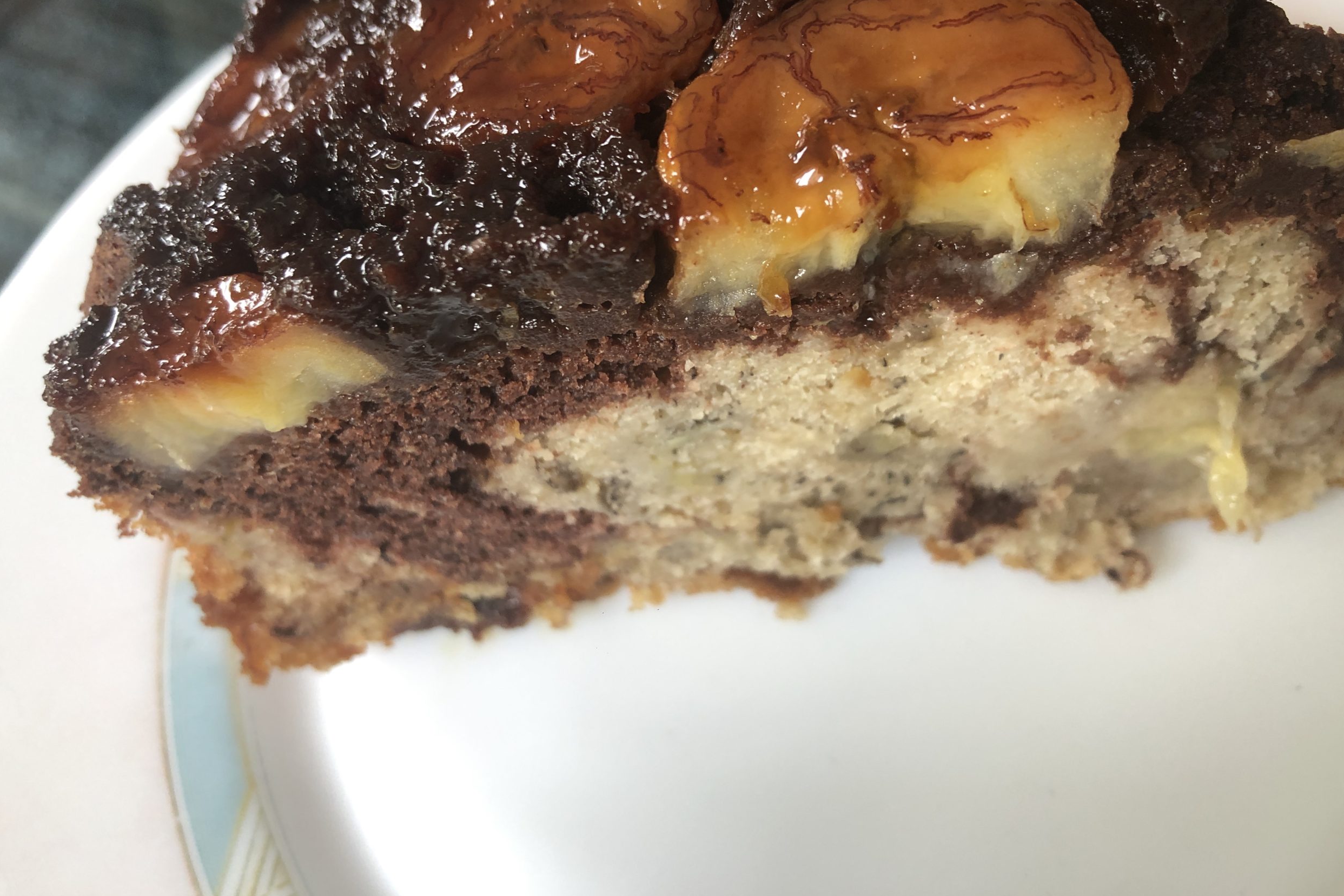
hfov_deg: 61.9
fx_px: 1120
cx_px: 690
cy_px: 380
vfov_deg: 43.5
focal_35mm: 30
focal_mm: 3.99
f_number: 1.8
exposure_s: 1/30
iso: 25
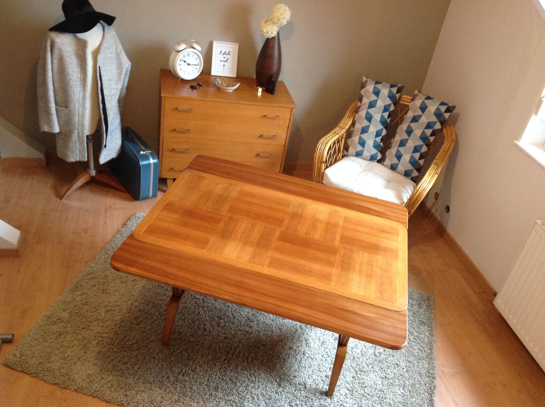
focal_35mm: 35
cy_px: 204
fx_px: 550
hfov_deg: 52.7
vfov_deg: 40.6
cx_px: 272
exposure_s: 1/15
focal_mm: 4.28
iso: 250
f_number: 2.4
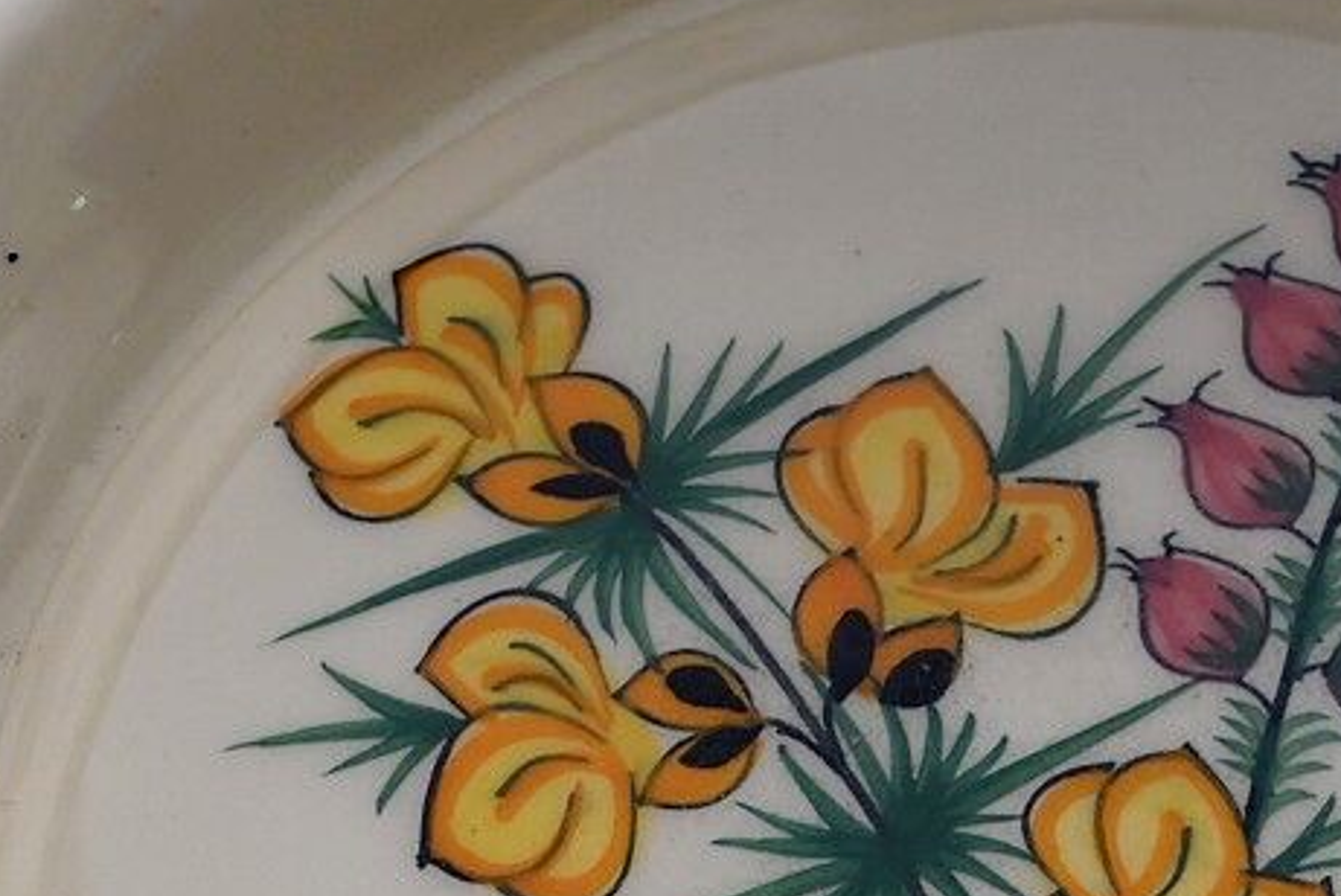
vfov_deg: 10.4
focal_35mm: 130
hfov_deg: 15.6
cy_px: 1117
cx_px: 1207
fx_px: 4845
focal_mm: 50
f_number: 6.3
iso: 1400
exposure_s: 1/125
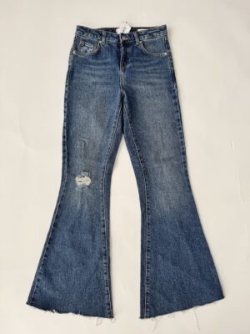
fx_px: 231
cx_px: 125
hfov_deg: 56.8
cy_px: 167
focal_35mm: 24
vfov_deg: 71.6
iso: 80
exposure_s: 1/121
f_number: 1.78
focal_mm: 6.76
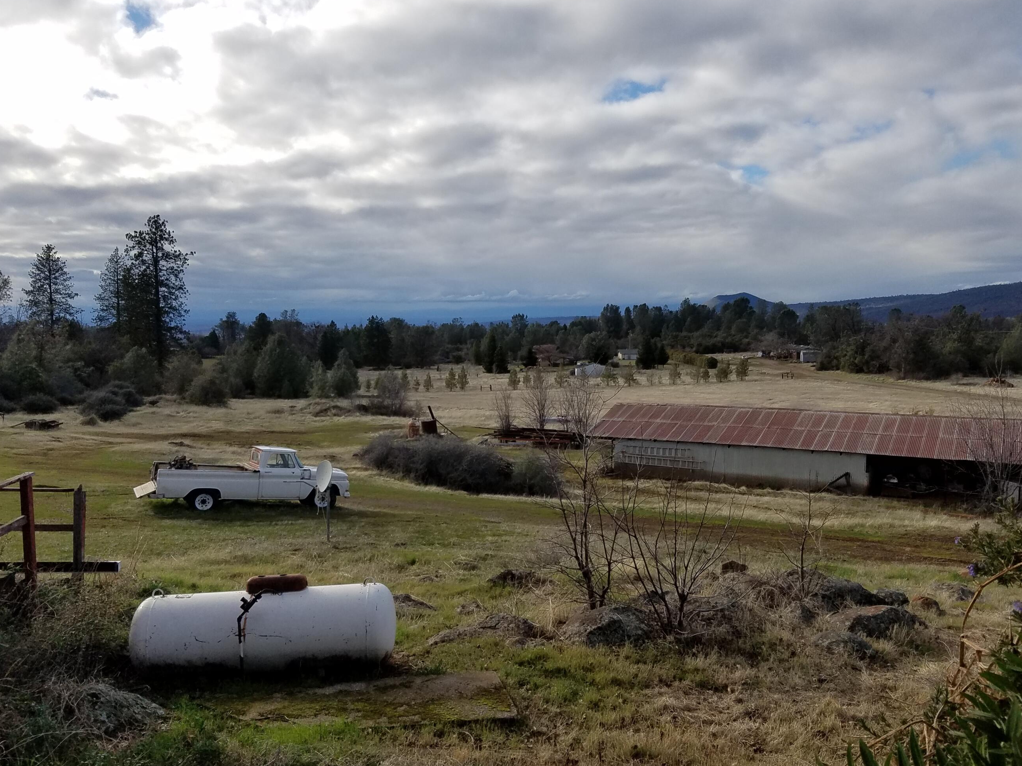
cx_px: 505
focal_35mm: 30
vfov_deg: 46.8
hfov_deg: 60.0
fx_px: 886
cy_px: 393
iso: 50
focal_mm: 4.2
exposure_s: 1/3936
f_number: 1.7
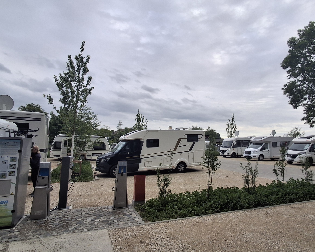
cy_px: 116
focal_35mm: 22
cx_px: 165
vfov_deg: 63.1
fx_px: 205
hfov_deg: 75.0
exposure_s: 1/357
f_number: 2.2
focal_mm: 1.64
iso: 40
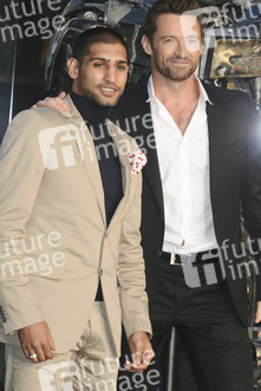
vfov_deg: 14.1
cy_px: 201
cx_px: 134
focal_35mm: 145
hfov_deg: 9.5
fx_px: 1575
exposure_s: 1/250
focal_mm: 80
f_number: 5.6
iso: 320
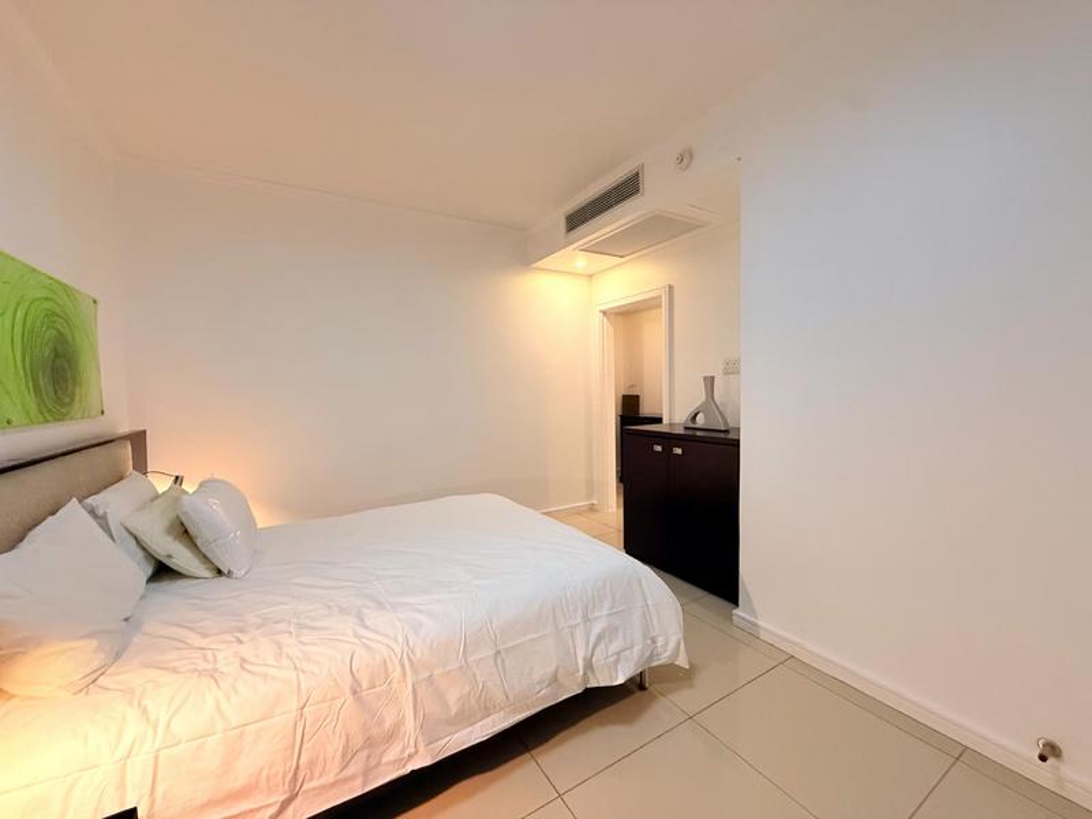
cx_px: 546
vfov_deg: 85.7
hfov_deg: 102.1
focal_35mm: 14
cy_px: 410
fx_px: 442
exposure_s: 1/50
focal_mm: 2.22
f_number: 2.2
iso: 500
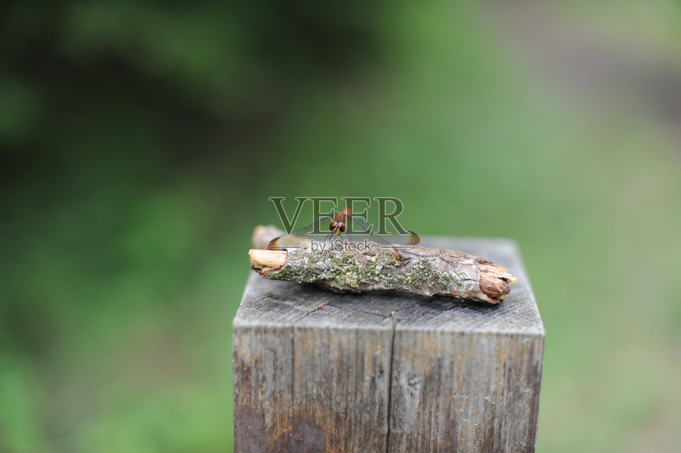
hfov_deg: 39.6
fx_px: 945
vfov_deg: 27.0
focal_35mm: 50
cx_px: 340
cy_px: 226
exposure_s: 1/500
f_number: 1.8
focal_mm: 50
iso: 200
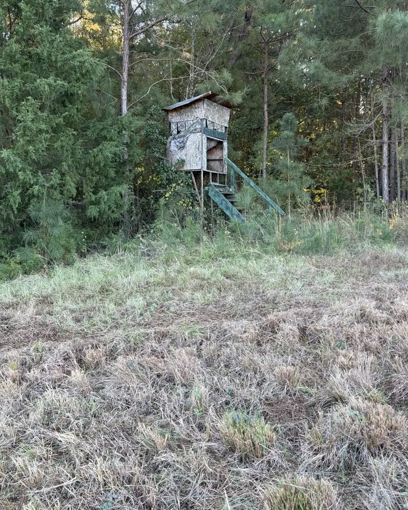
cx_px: 205
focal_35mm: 28
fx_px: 423
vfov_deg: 62.2
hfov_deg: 51.5
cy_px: 237
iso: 64
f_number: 1.6
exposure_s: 1/122
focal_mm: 5.96
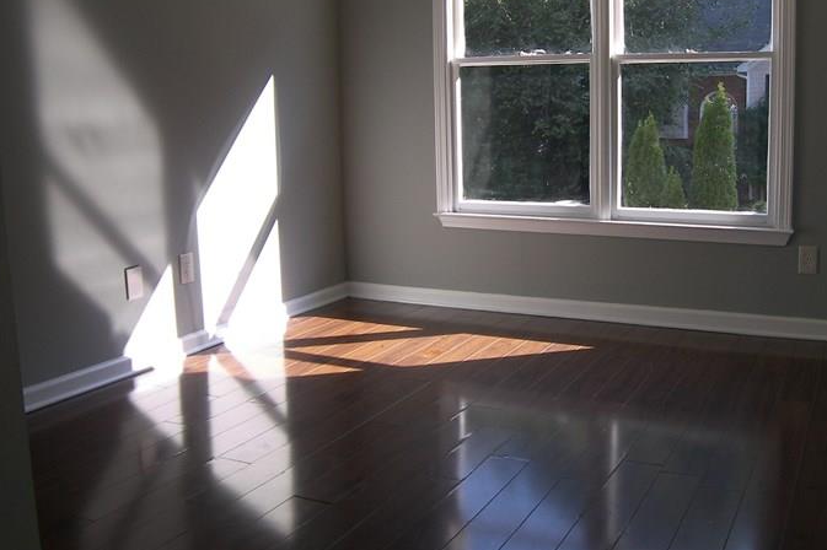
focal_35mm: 38
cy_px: 225
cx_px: 492
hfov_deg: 50.4
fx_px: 872
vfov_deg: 34.9
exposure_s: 1/125
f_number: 2.8
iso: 50
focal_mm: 5
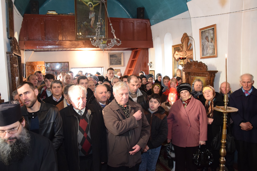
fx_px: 193
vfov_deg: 47.9
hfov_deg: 67.4
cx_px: 128
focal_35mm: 27
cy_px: 86
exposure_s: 1/50
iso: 2000
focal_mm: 18
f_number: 3.5
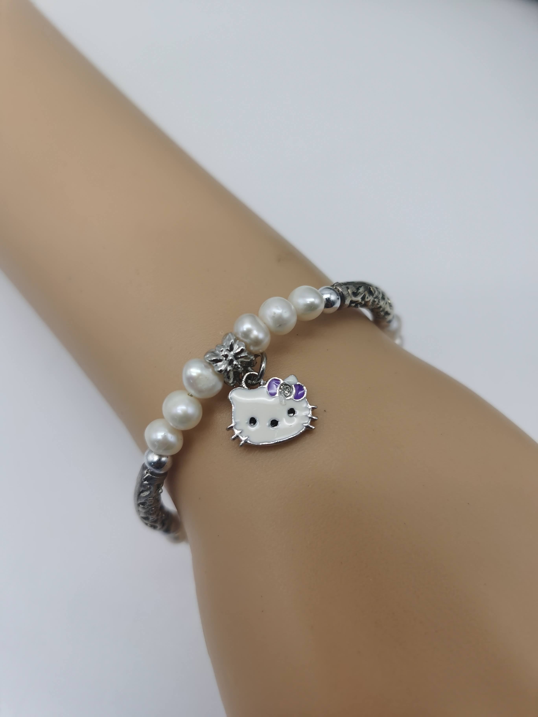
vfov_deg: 65.3
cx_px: 269
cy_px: 358
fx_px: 560
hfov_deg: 51.4
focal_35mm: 27
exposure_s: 1/100
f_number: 1.6
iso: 64
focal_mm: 5.56
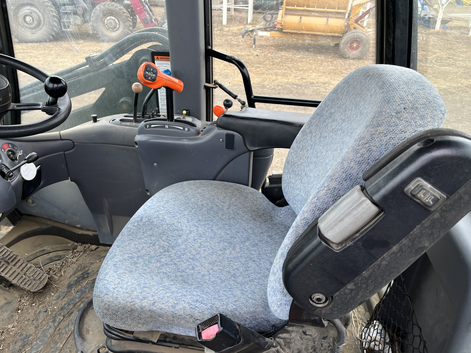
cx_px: 236
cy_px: 176
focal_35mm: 26
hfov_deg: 67.3
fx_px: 354
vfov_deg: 53.1
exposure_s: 1/122
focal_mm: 5.1
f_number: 1.6
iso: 40
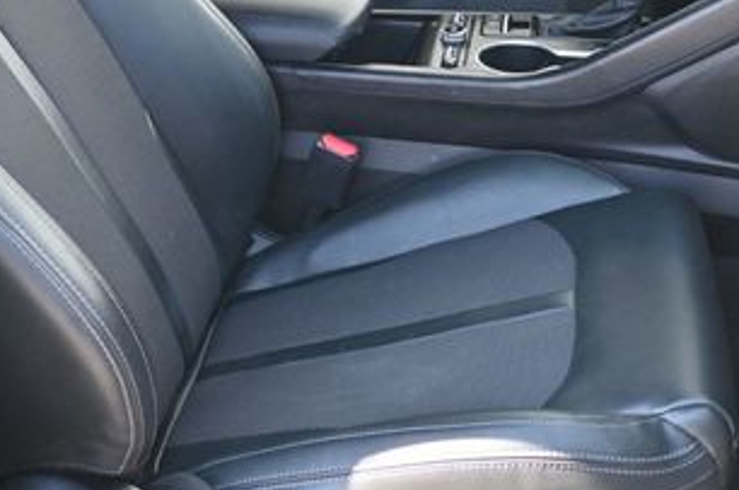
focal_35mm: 68
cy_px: 12
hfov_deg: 29.9
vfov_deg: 19.6
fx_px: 1384
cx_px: 413
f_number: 4
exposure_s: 1/125
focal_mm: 21.5
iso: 640
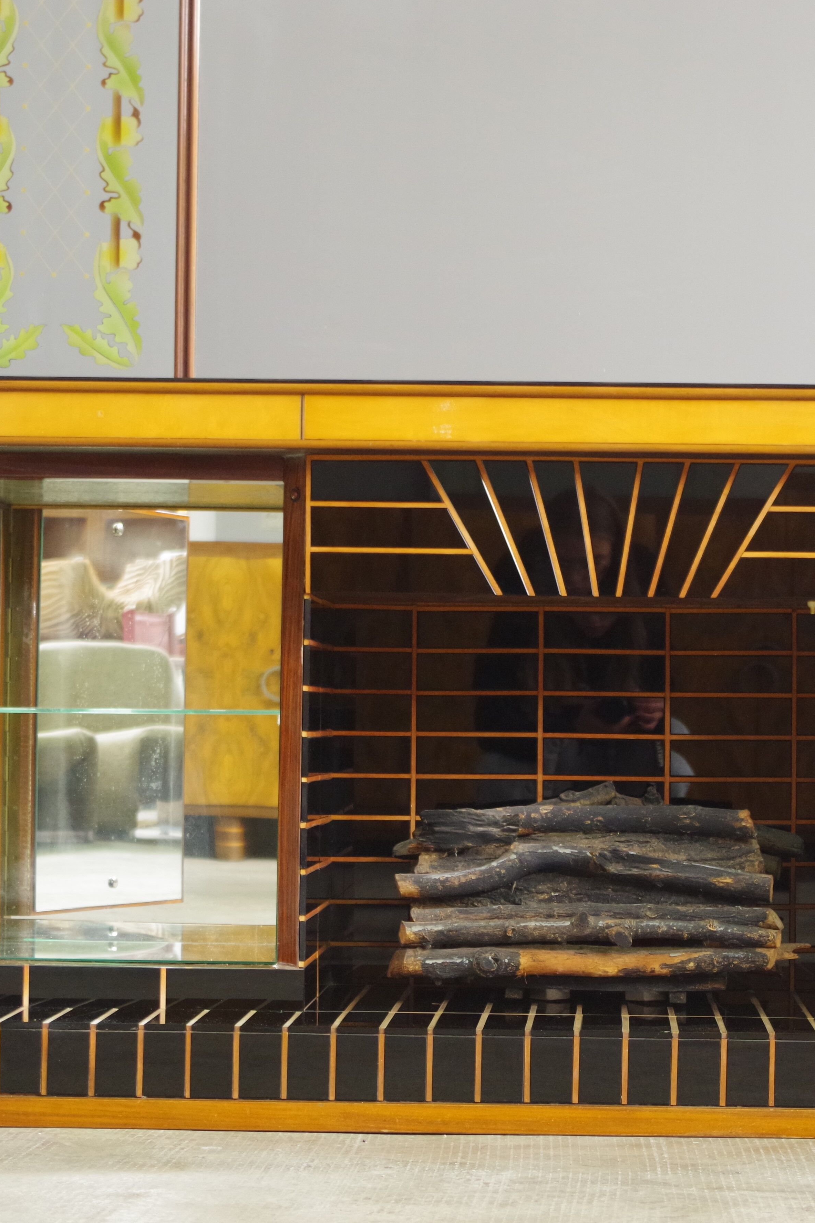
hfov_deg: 17.2
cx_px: 569
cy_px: 607
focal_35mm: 79
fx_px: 2682
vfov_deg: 25.7
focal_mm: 35
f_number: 4.5
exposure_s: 1/13
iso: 1600
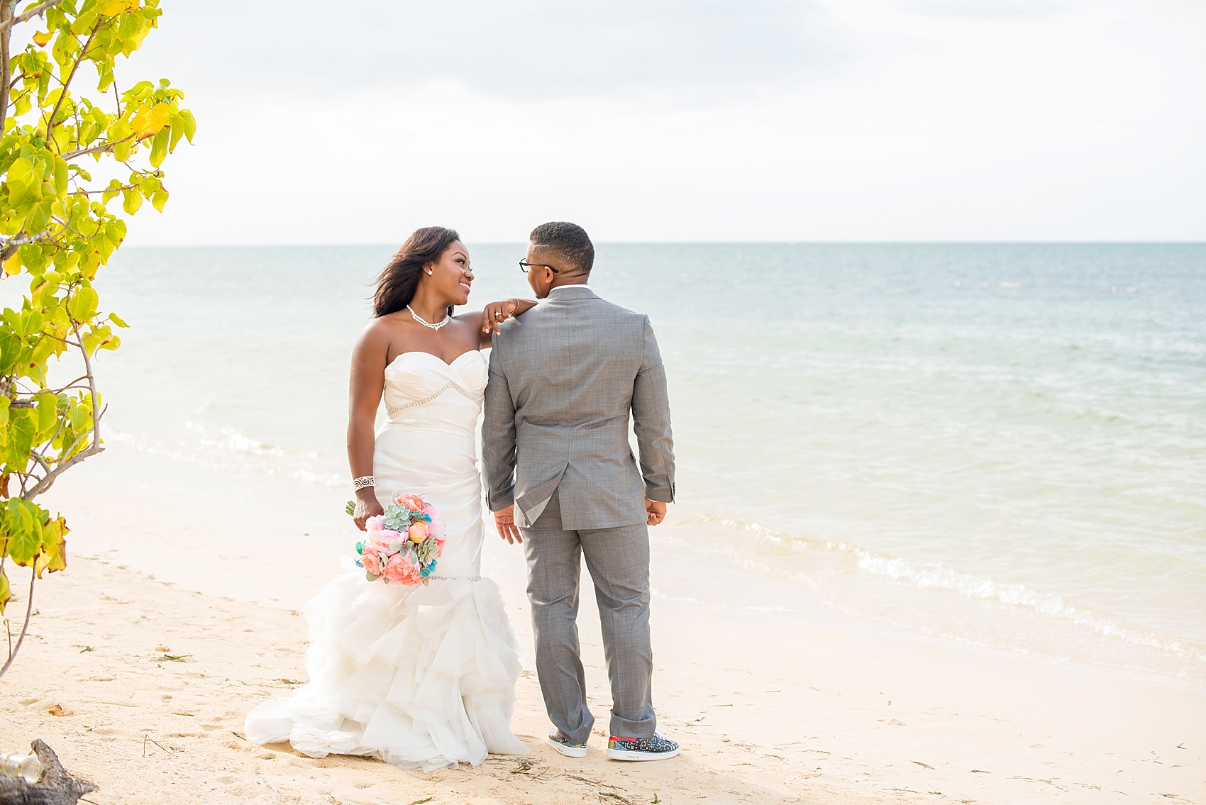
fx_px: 1676
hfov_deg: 39.6
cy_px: 402
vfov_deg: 27.0
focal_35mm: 50
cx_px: 603
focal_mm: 50
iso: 200
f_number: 3.5
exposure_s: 1/640
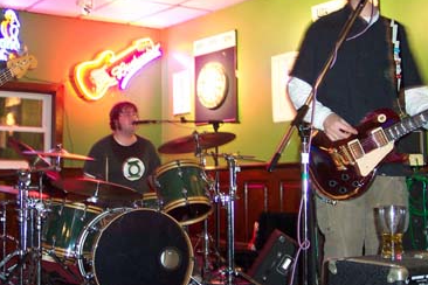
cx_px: 129
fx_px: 666
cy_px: 120
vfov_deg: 24.2
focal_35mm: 56
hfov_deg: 35.1
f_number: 2.8
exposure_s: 1/6
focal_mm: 8
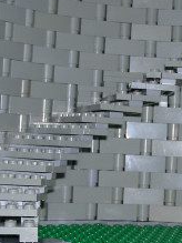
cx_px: 140
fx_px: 730
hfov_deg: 14.2
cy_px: 155
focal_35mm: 104
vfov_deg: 18.9
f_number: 3.5
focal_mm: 6.3
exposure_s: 1/60.1
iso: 50
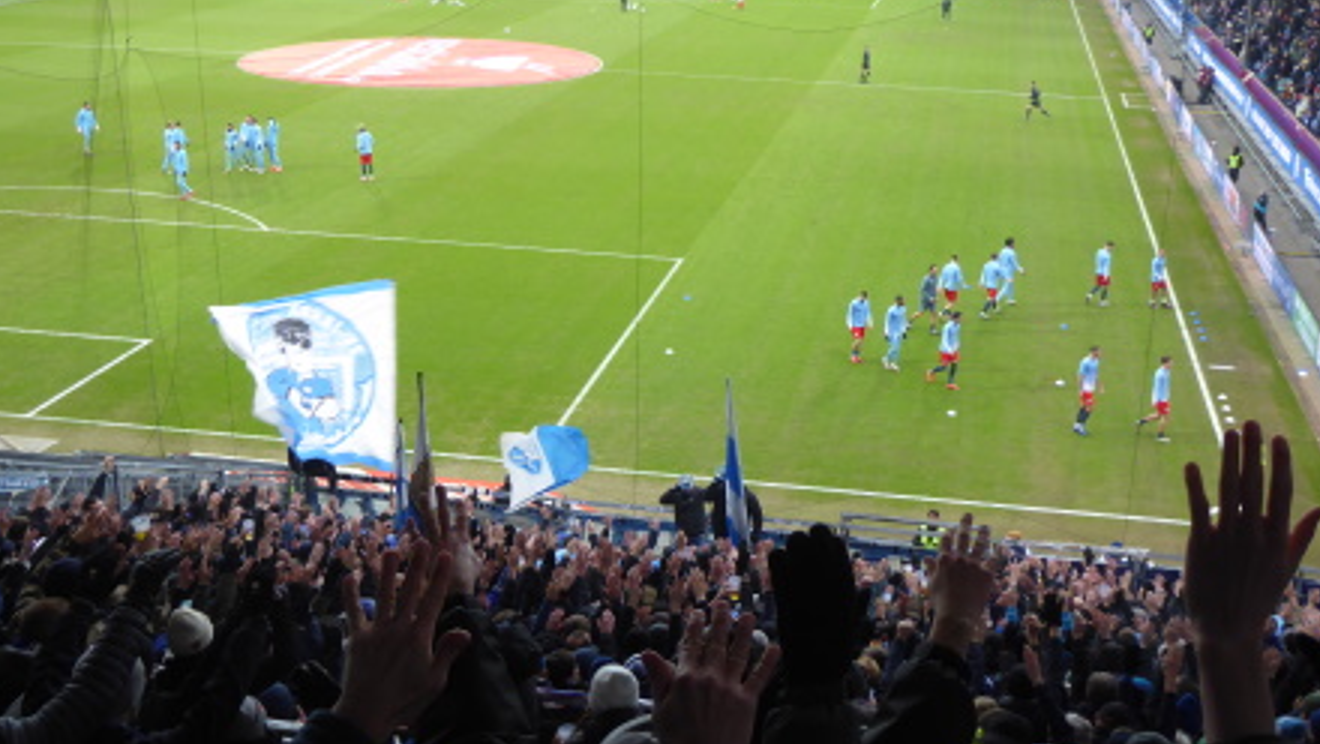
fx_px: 1716
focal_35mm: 49
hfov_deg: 42.1
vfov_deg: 24.5
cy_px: 372
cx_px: 651
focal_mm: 7.8
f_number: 3.9
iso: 200
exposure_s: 1/60
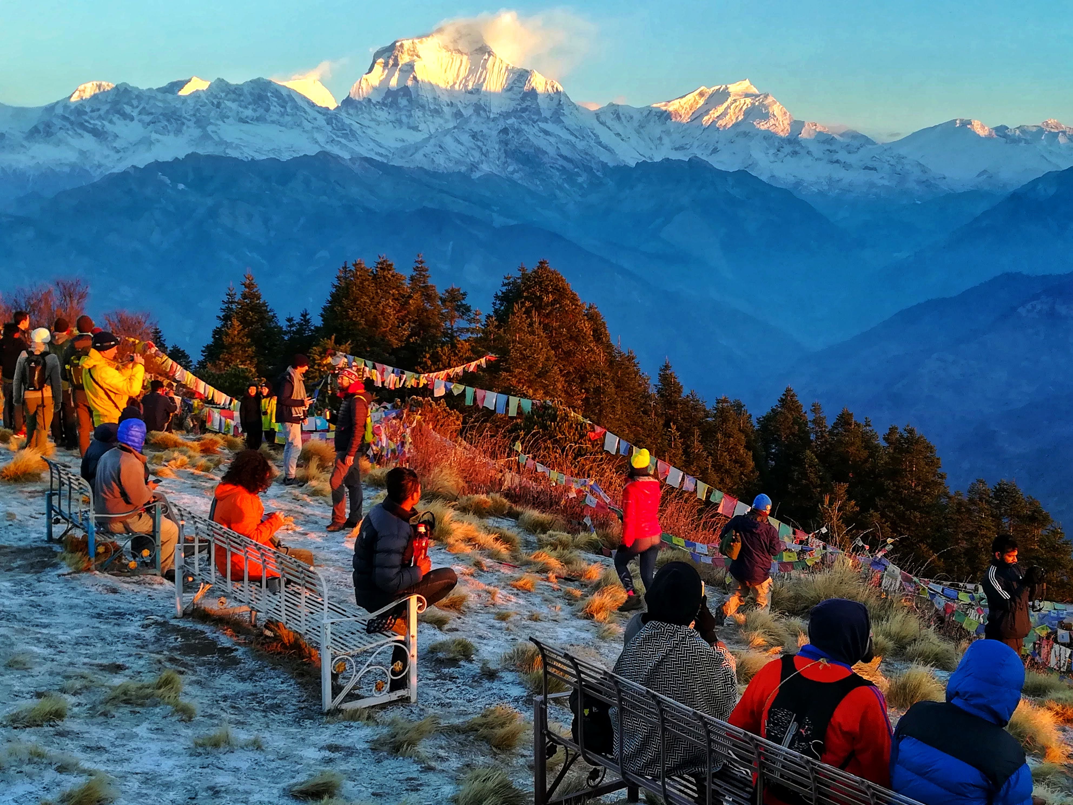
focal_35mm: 42
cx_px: 536
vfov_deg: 34.3
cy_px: 402
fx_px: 1302
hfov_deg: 44.8
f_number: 2.2
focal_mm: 3.83
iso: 100
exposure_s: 1/100
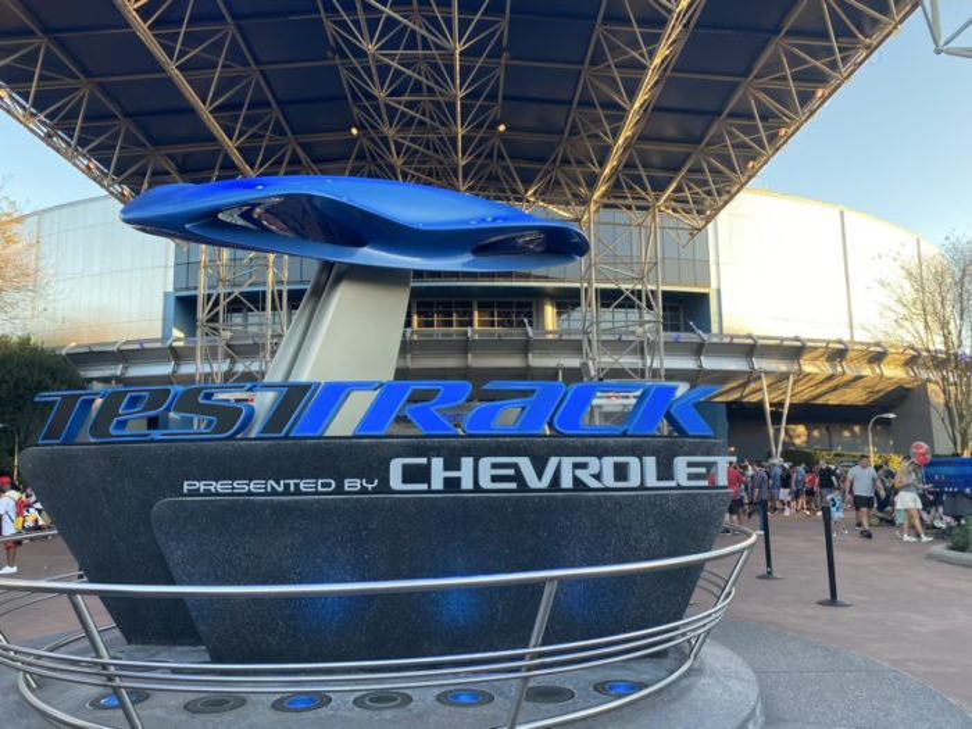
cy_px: 364
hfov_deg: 67.3
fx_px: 730
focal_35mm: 26
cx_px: 486
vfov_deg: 53.1
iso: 40
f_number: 1.8
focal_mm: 4.25
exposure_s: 1/121
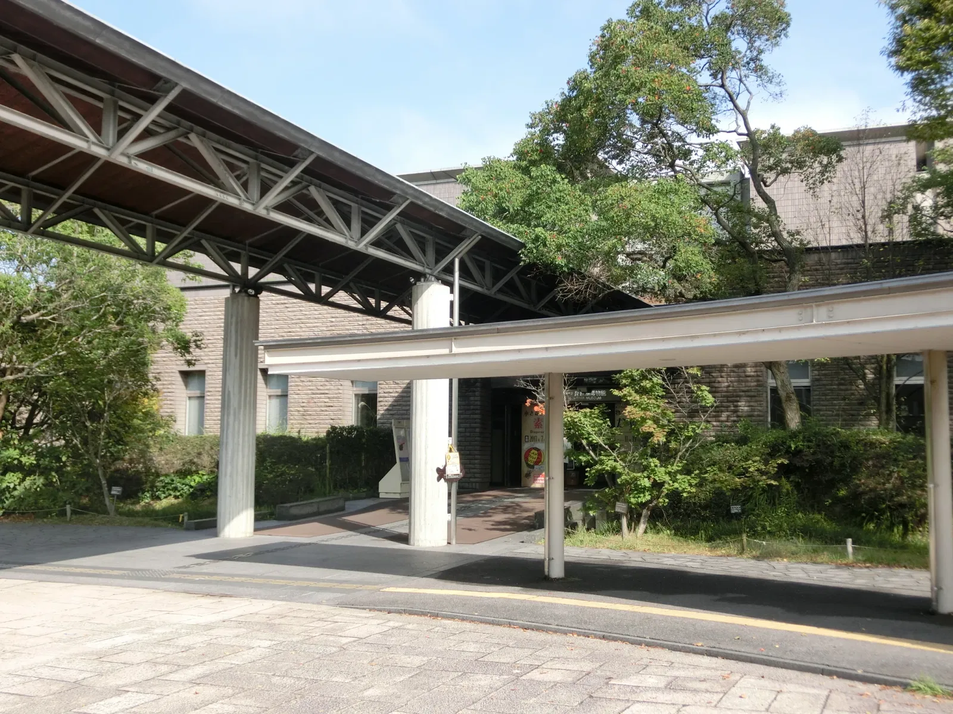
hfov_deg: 46.8
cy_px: 357
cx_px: 476
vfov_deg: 36.0
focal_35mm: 40
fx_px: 1101
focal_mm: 7.15
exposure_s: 1/400
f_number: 4
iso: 80
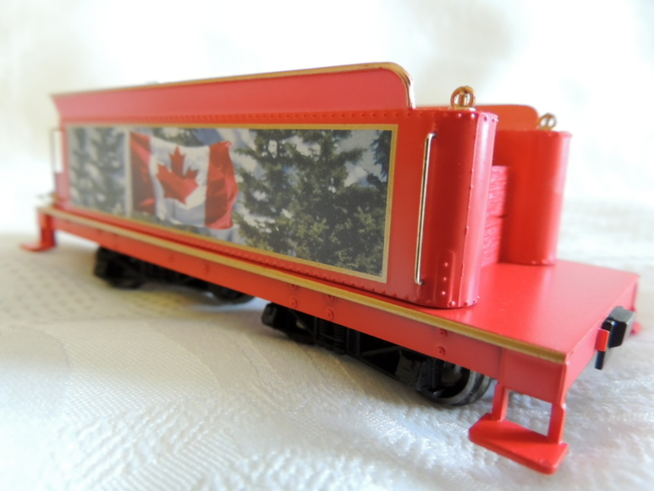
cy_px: 246
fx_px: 454
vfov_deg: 56.8
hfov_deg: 71.6
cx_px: 327
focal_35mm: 24
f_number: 3
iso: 1250
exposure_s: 1/15
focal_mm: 4.3
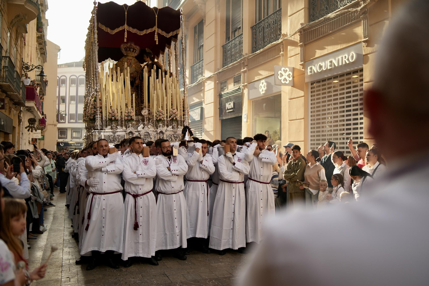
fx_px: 417
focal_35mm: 35
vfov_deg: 37.8
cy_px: 143
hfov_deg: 54.4
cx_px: 214
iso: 100
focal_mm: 35
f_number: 1.4
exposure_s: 1/2500
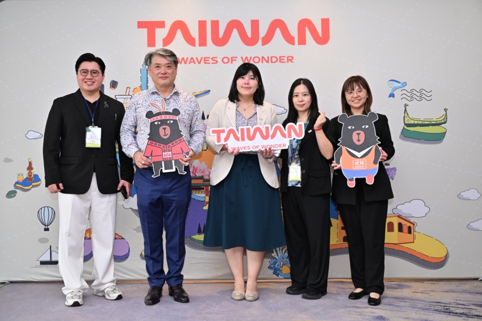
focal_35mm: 37
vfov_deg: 35.9
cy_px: 160
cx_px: 241
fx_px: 495
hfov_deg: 51.9
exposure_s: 1/200
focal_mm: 37
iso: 1600
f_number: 4
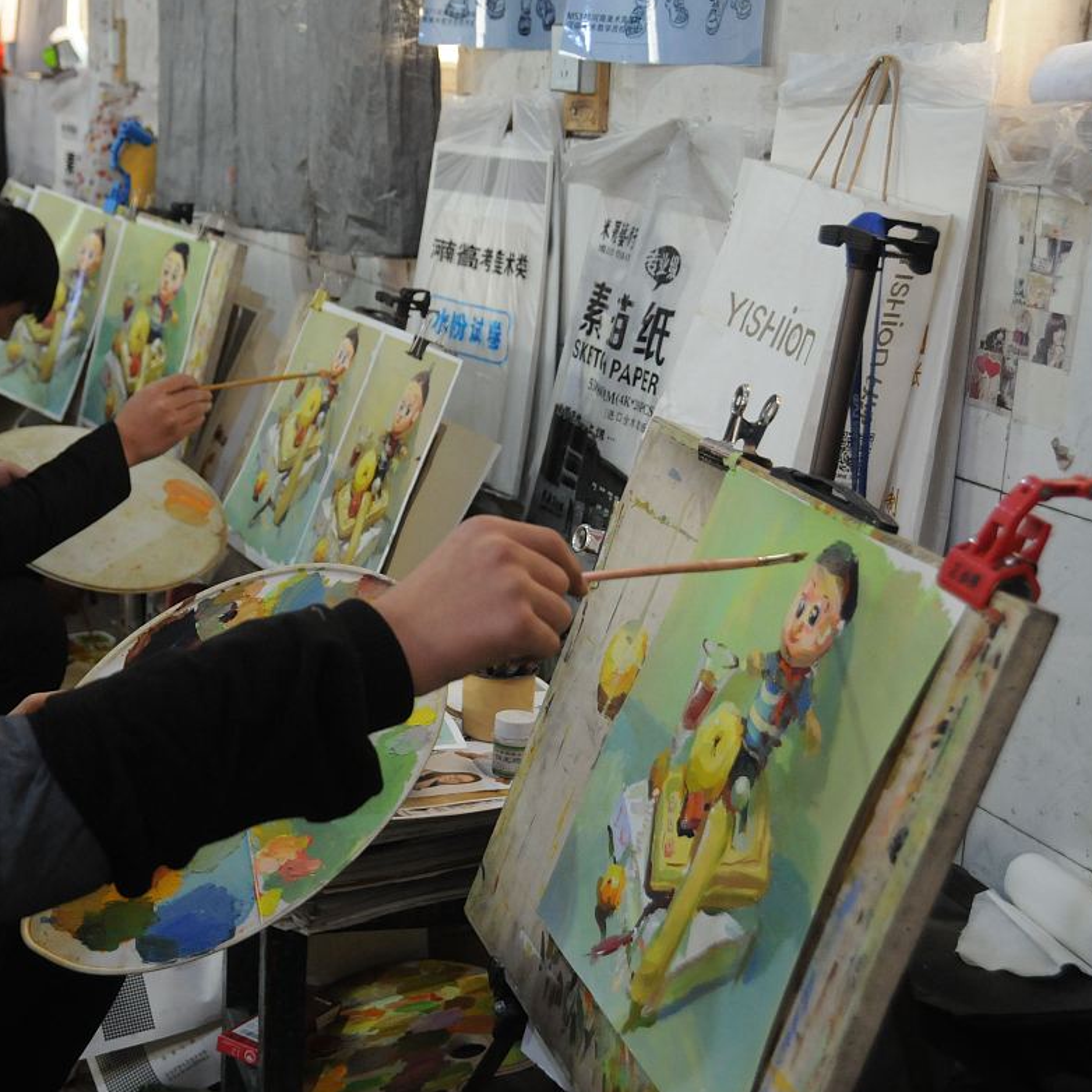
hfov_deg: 29.7
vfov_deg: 30.2
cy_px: 544
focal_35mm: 57
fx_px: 2022
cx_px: 274
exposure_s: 1/40
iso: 1000
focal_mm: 29
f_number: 4.5
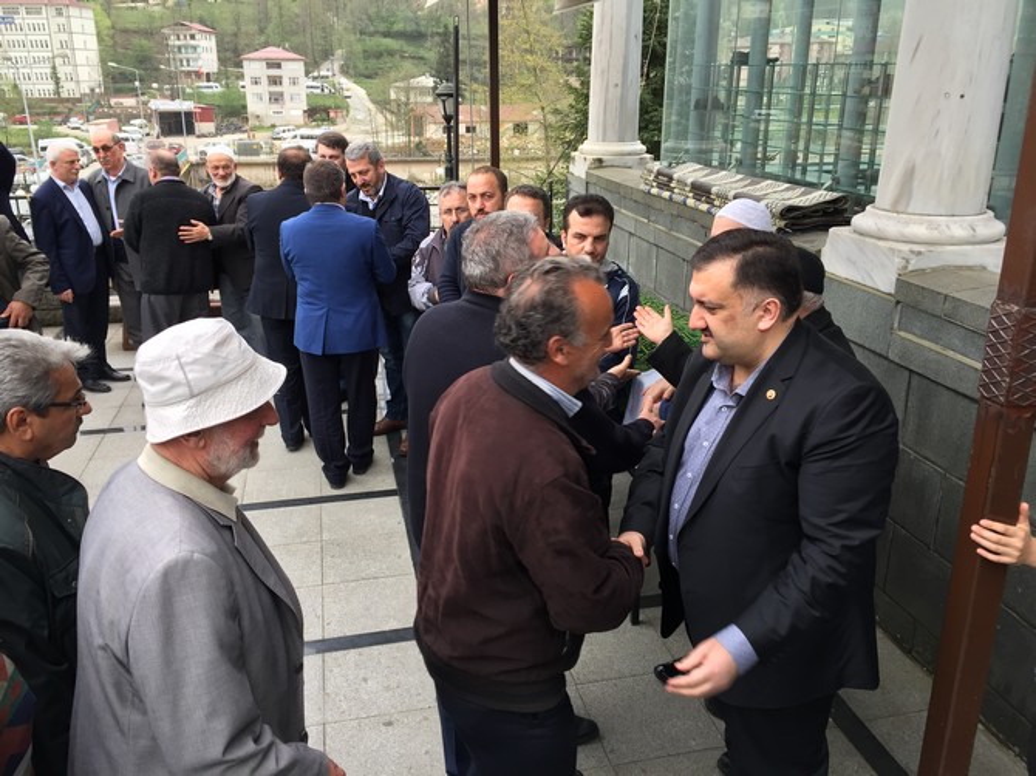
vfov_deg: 48.2
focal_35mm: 29
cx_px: 518
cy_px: 388
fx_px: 868
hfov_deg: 61.7
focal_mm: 4.15
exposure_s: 1/100
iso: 40
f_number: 2.2
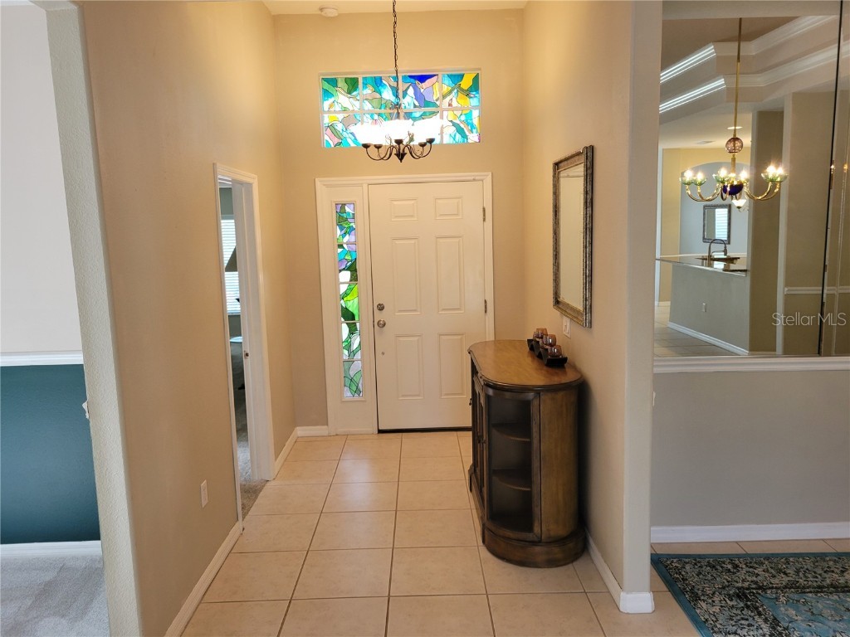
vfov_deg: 53.1
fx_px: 638
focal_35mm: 26
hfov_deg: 67.3
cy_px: 318
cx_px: 425
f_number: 1.8
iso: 160
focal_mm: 5.4
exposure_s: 1/120
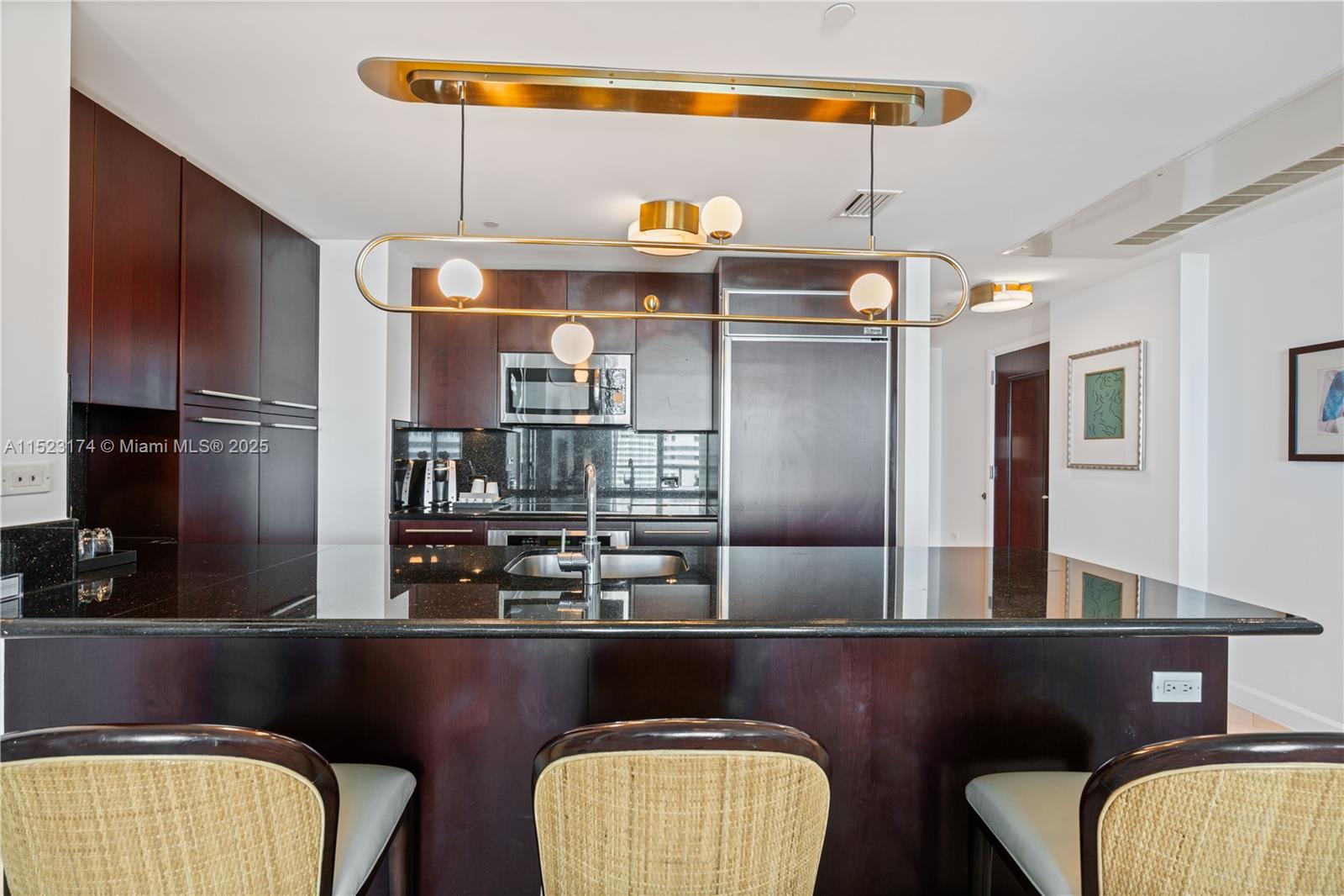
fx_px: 597
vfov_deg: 73.7
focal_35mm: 16
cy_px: 448
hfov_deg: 96.7
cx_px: 672
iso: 400
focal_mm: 16
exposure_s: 1/2.5
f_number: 8
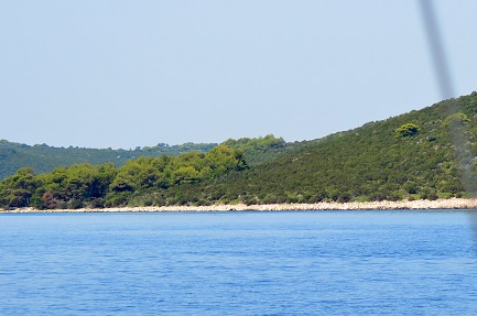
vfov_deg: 5.7
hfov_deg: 8.4
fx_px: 3201
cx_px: 539
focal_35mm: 242
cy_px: 88
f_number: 4.5
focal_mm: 70
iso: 100
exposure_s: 1/400
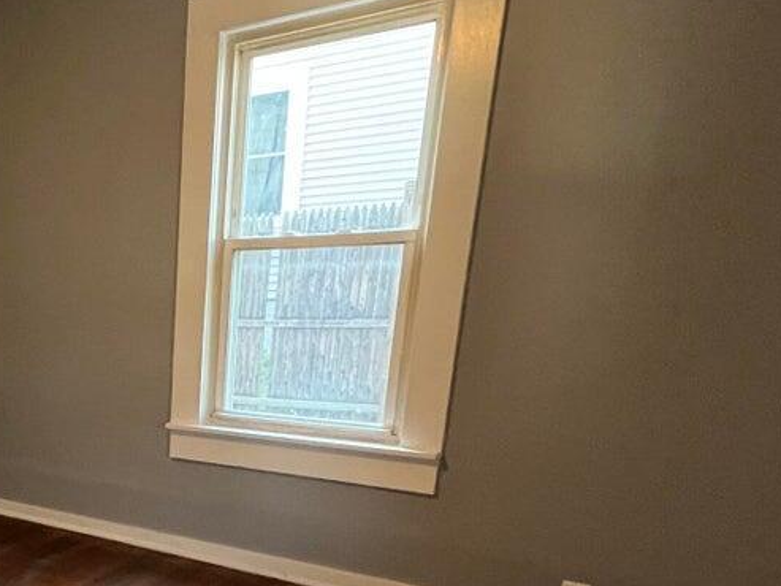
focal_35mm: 36
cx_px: -82
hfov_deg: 41.0
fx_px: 812
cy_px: 538
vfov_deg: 36.9
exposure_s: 1/60
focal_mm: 1.57
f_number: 1.8
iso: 500
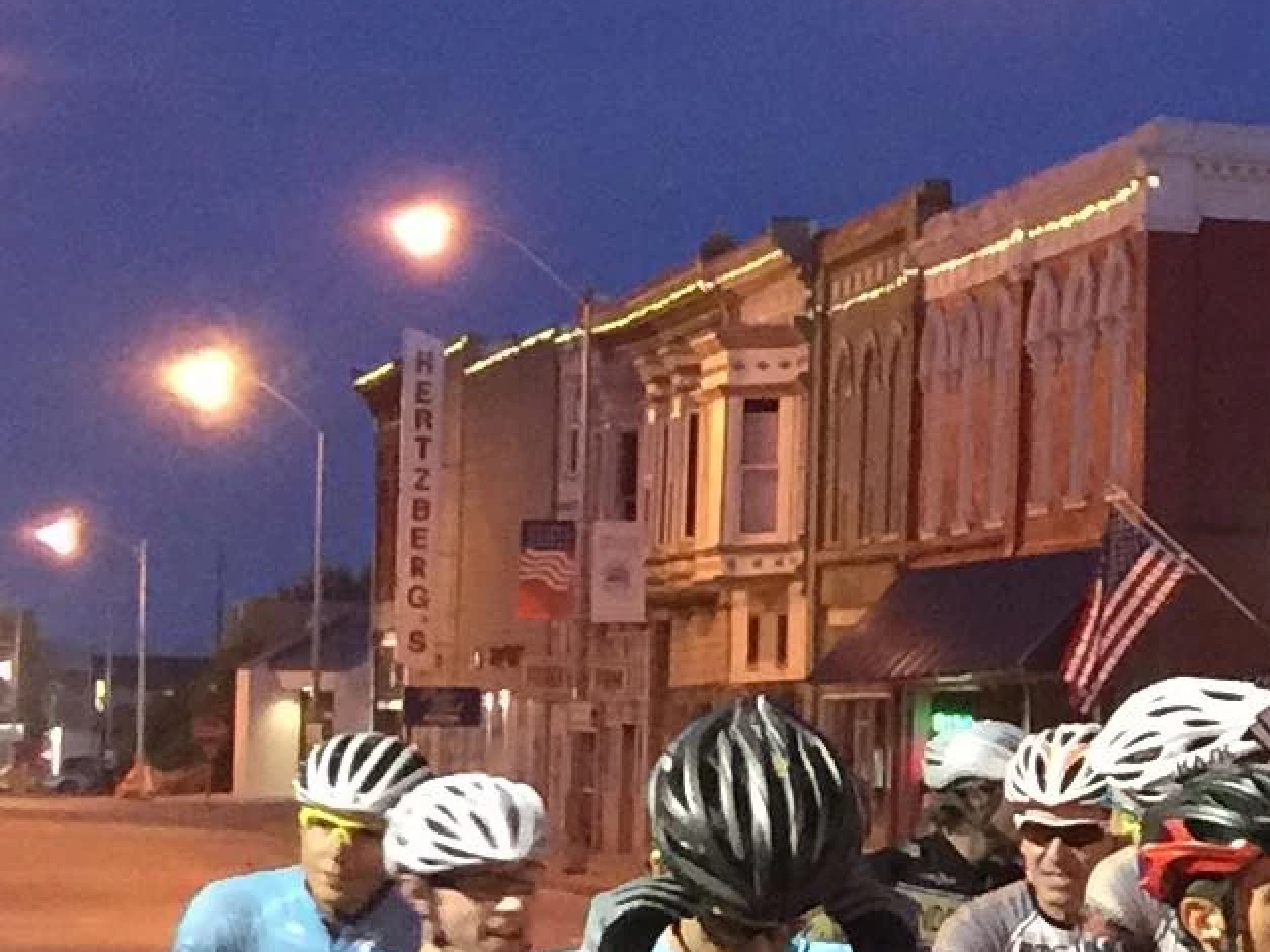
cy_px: 701
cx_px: 2657
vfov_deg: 9.8
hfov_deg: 11.6
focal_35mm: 151
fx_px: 5539
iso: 125
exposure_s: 1/8
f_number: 2.2
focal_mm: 4.15
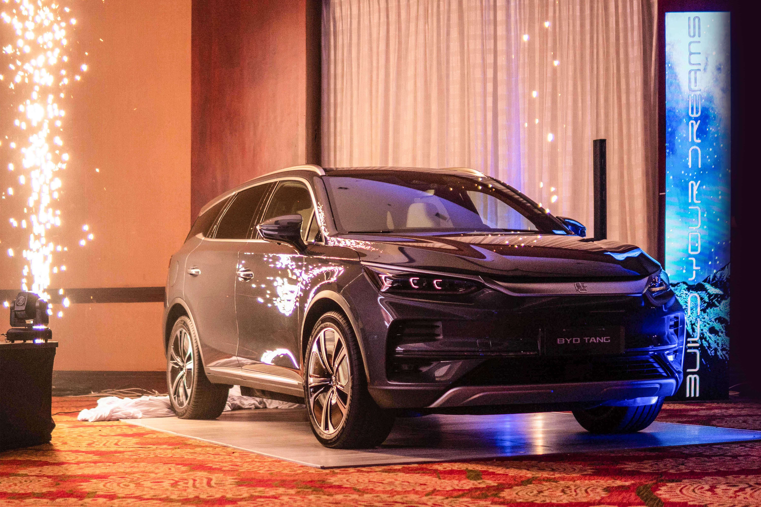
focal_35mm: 45
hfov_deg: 43.6
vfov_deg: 29.9
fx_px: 951
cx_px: 380
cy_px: 254
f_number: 1.4
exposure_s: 1/320
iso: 800
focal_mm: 30
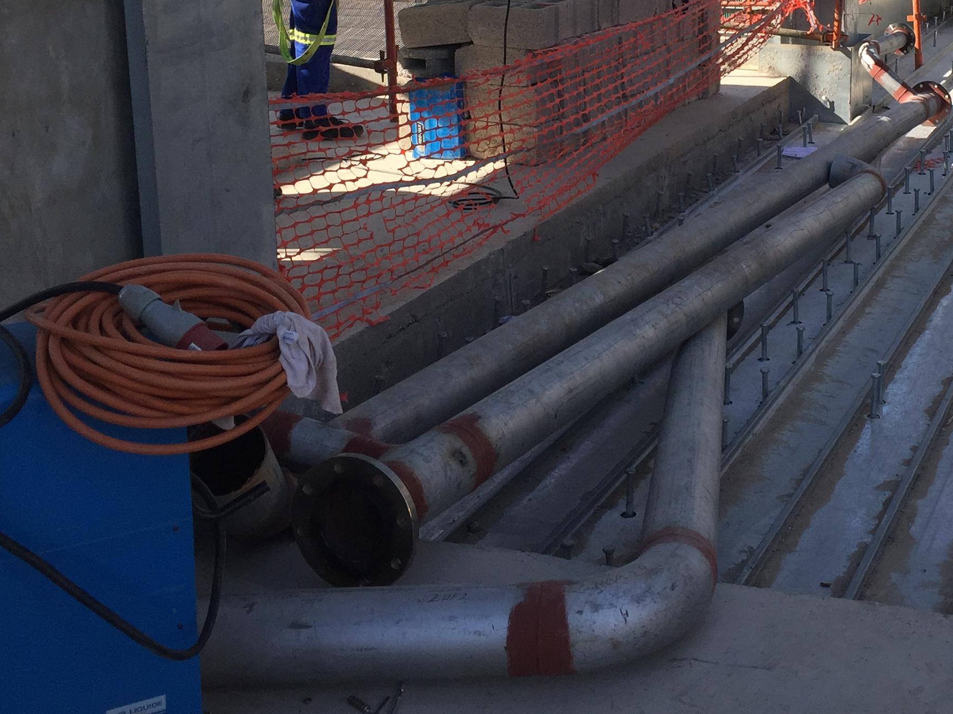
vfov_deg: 26.8
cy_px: 101
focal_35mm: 53
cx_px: 748
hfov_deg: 35.1
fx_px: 1459
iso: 32
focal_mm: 4.15
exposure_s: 1/1163
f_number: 2.2
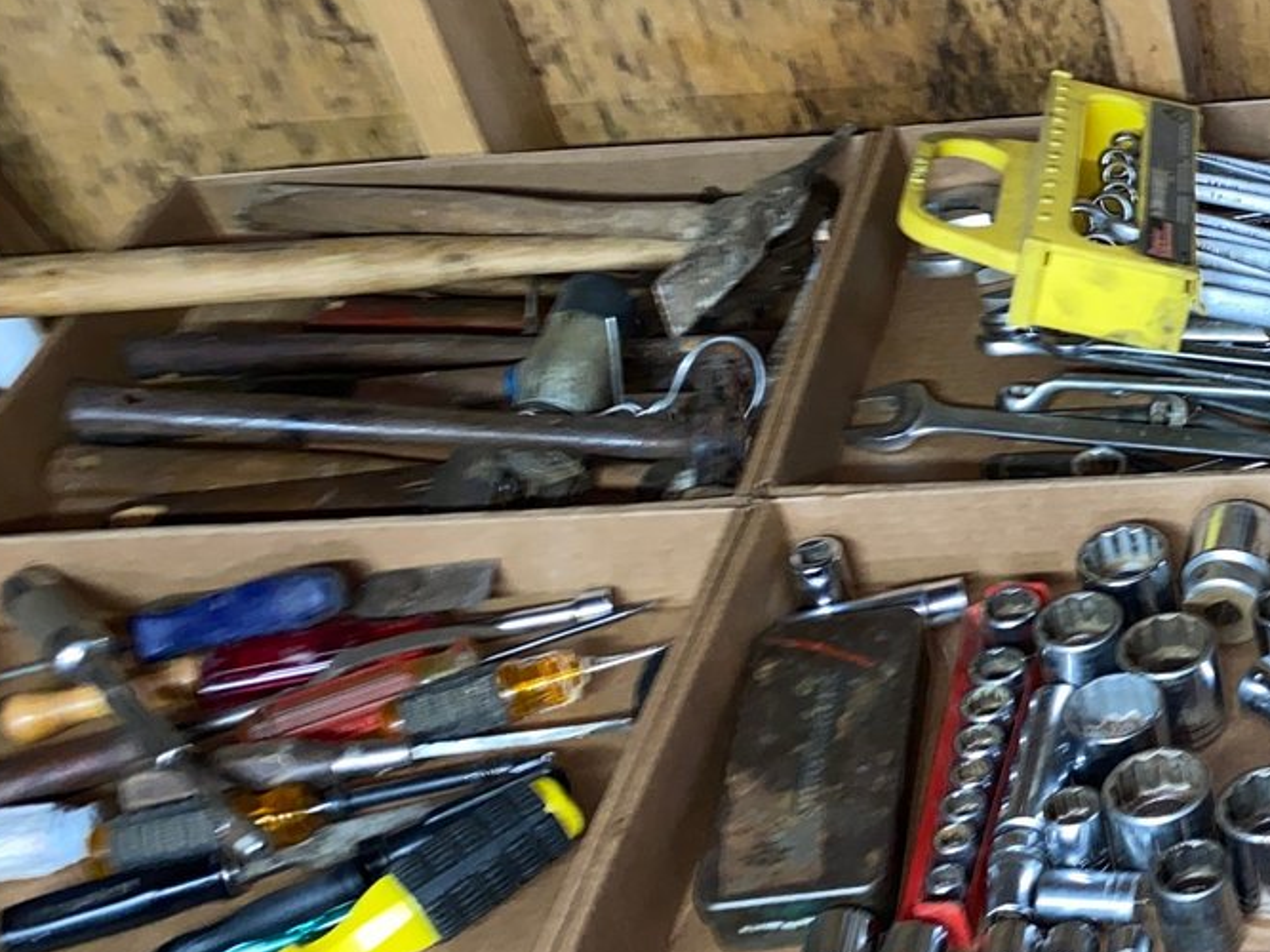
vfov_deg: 24.8
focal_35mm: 59
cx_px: 1353
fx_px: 2164
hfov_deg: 29.8
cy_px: 462
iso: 100
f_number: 1.8
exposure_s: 1/5
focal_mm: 4.25
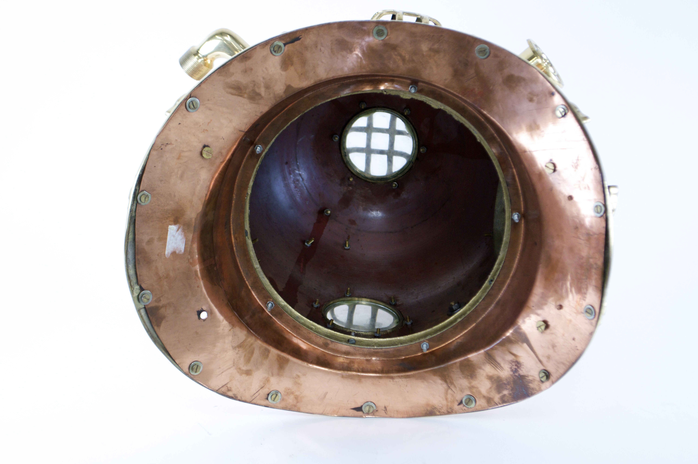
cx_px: 349
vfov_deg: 18.1
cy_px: 232
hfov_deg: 27.0
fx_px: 1453
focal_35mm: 75
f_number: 5.6
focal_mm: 50
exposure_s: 1/40
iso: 400
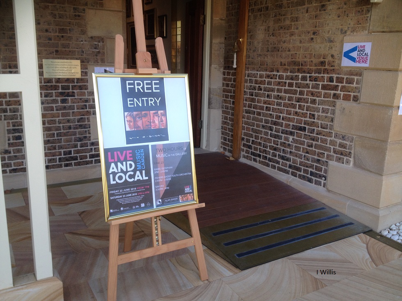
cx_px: 201
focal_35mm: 35
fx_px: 406
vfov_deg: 40.7
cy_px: 150
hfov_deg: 52.6
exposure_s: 1/155
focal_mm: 4.28
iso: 50
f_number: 2.4
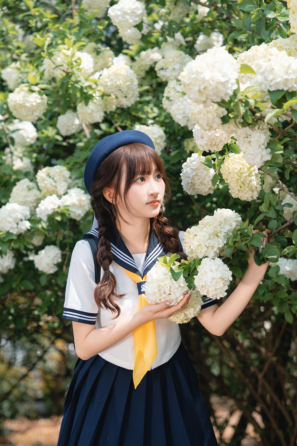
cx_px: 148
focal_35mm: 66
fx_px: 817
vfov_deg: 30.5
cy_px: 223
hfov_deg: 20.6
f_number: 2.8
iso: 100
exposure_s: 1/1000
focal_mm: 66
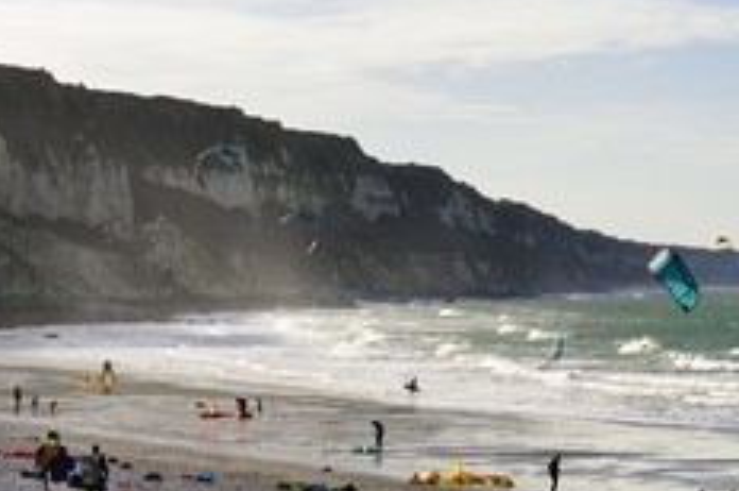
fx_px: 2603
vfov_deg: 10.8
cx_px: 600
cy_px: 306
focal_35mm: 127
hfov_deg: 16.0
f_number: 20
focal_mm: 70
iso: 200
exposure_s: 1/160
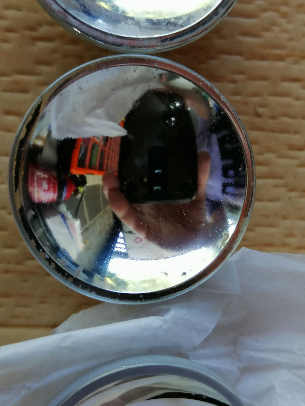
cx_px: 152
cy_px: 203
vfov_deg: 39.7
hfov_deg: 30.3
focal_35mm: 48
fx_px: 564
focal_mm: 3.95
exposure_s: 1/50
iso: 64
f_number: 1.8
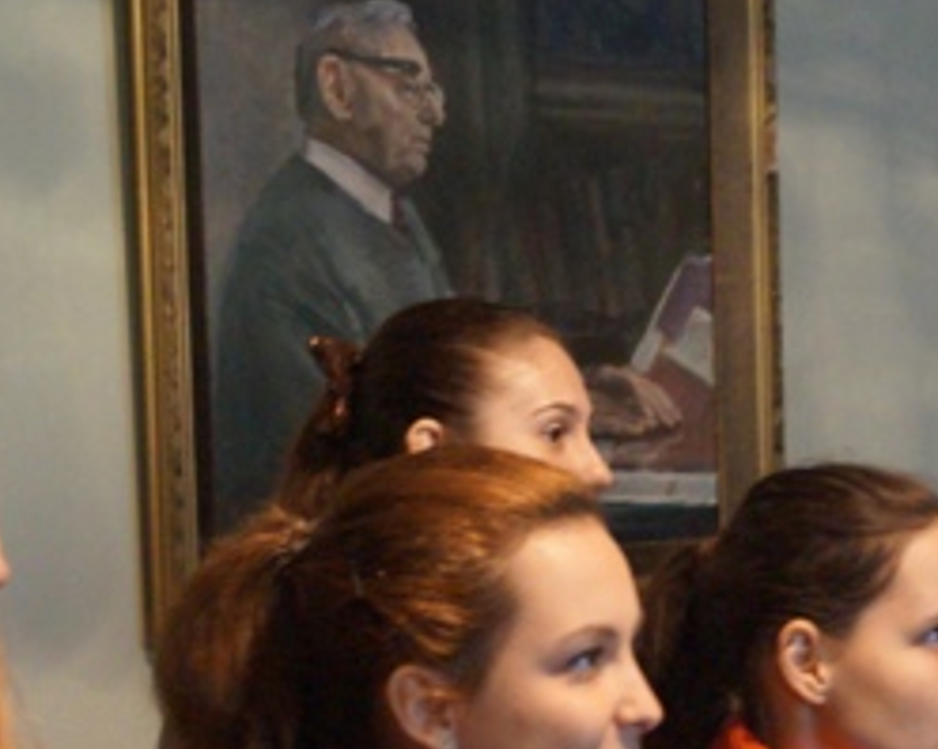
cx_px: 719
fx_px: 3024
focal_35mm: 109
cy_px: 634
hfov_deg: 17.5
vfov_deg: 14.0
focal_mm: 24
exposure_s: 1/25
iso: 3200
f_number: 4
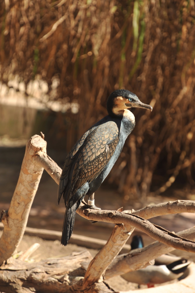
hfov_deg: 7.8
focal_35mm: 175
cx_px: 98
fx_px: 1423
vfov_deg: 11.8
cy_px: 146
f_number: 4.8
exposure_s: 1/90
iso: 200
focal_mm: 175
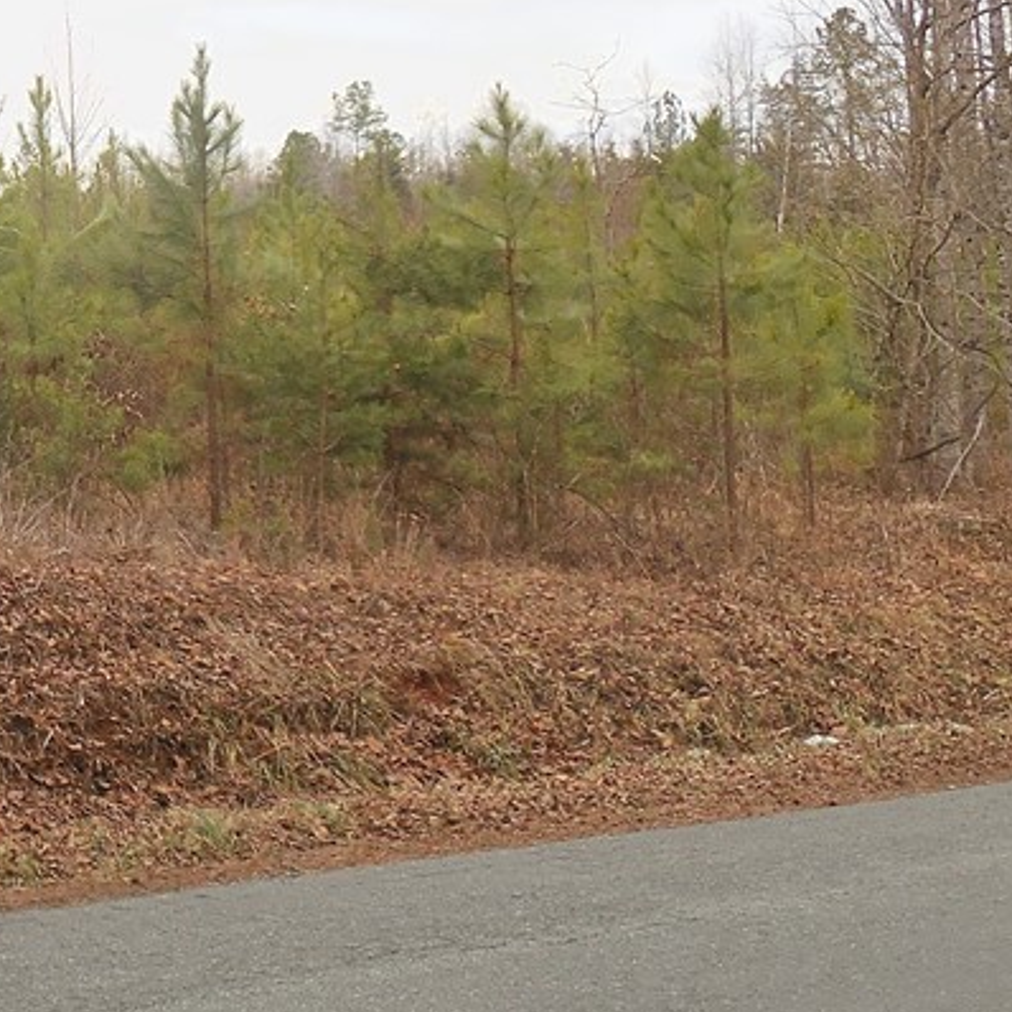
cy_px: 216
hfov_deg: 23.6
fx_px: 2183
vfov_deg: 25.7
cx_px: -242
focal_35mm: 66
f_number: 4
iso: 125
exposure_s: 1/125
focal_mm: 5.2
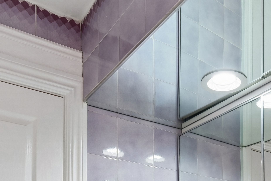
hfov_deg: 38.8
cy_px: 288
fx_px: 376
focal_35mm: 50
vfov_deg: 21.5
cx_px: 195
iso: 125
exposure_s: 1/8
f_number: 8
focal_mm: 8
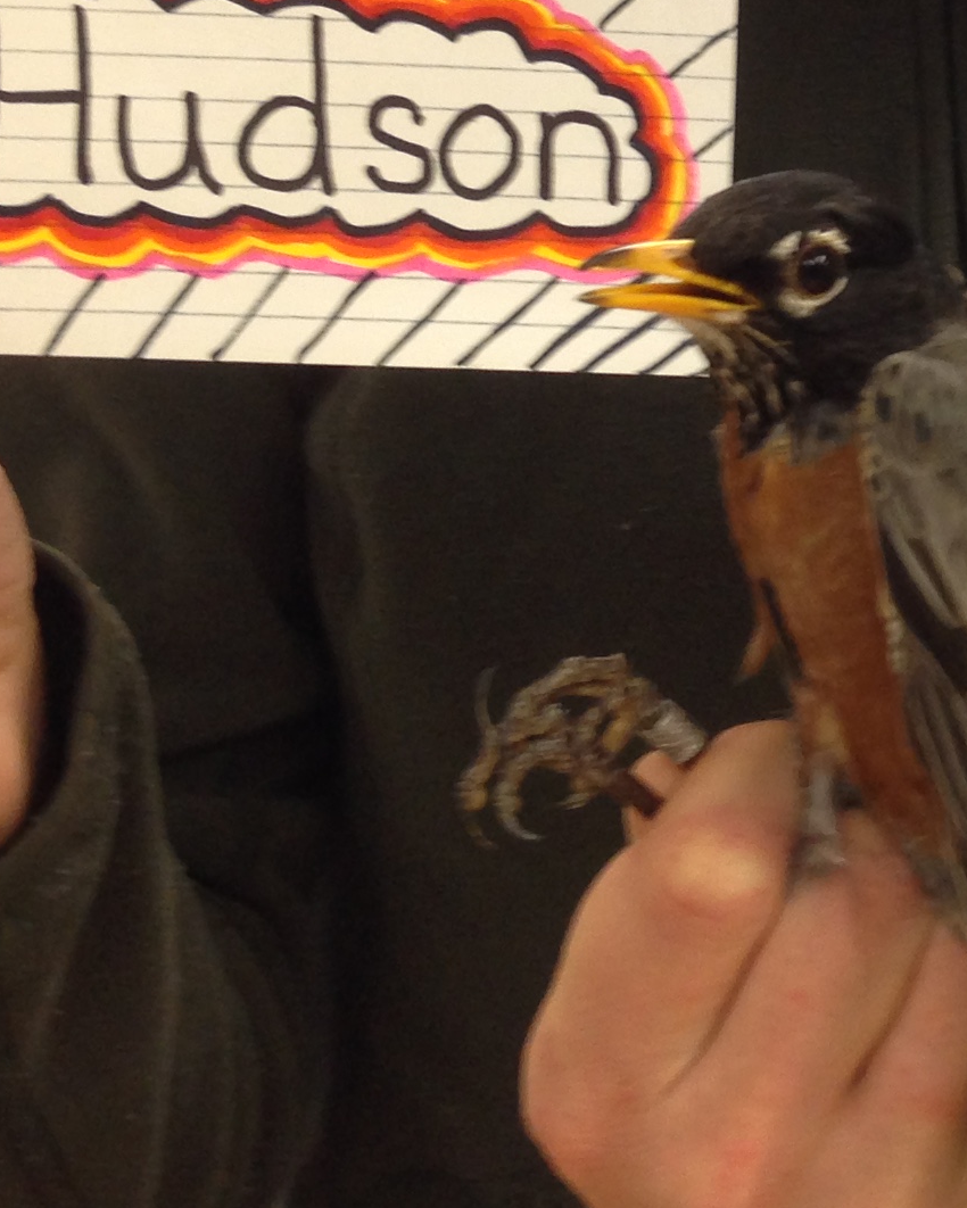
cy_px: -71
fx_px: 3541
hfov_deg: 15.0
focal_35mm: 99
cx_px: 1171
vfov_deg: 18.7
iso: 80
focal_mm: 4.12
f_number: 2.4
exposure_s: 1/20
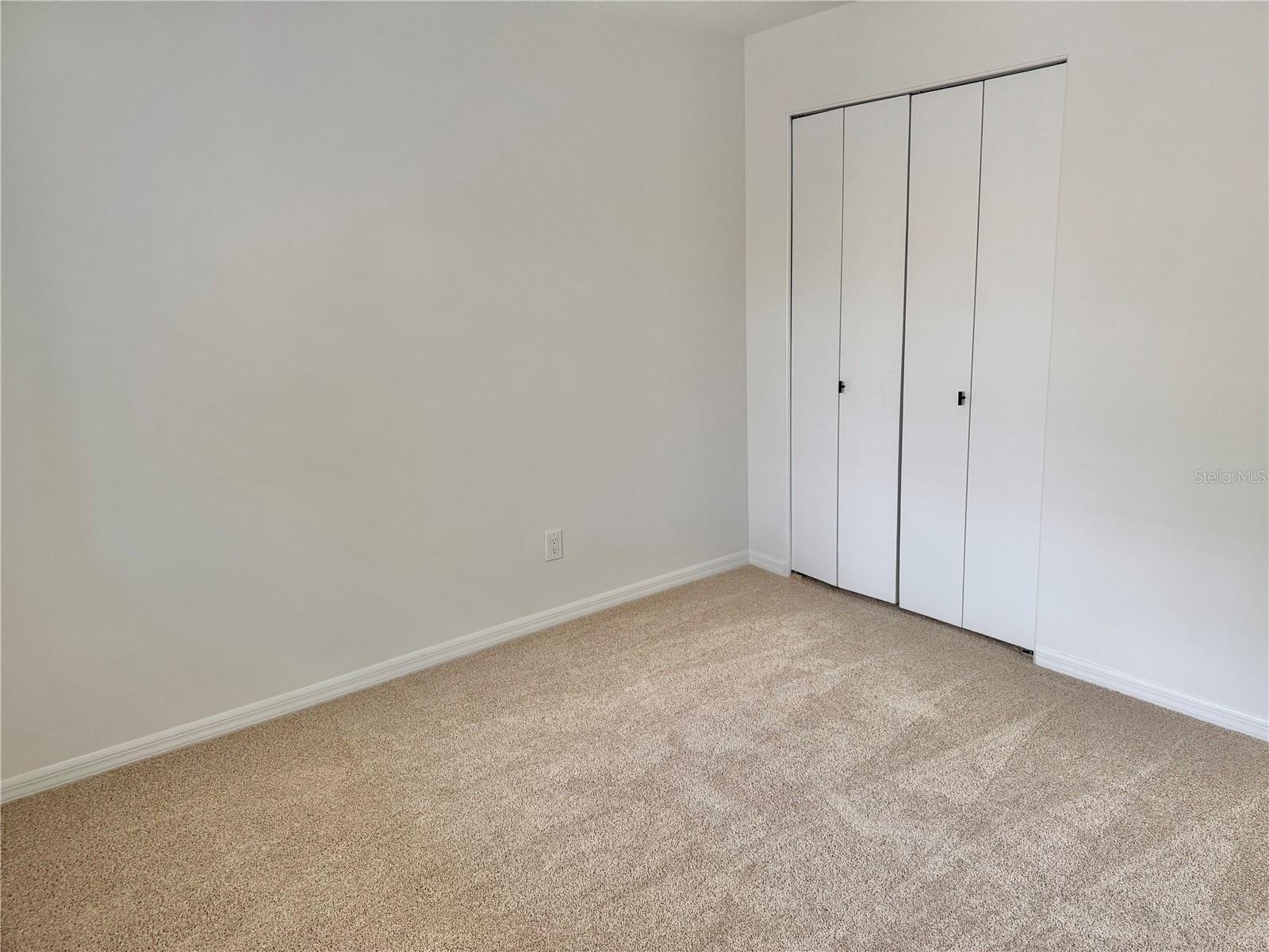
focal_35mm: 24
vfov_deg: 56.8
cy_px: 476
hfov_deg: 71.6
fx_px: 880
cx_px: 634
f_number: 1.78
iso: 200
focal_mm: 6.76
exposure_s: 1/114
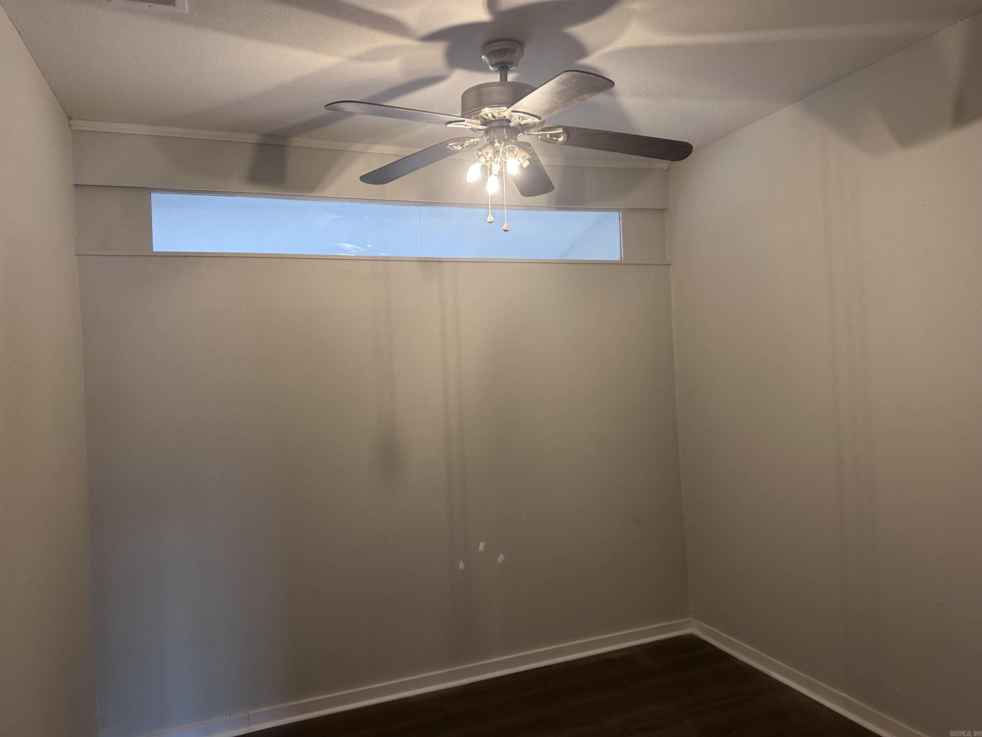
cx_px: 491
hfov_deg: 71.6
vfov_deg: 56.8
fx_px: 681
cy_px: 368
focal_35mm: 24
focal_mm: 6.86
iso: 250
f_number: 1.78
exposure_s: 1/60
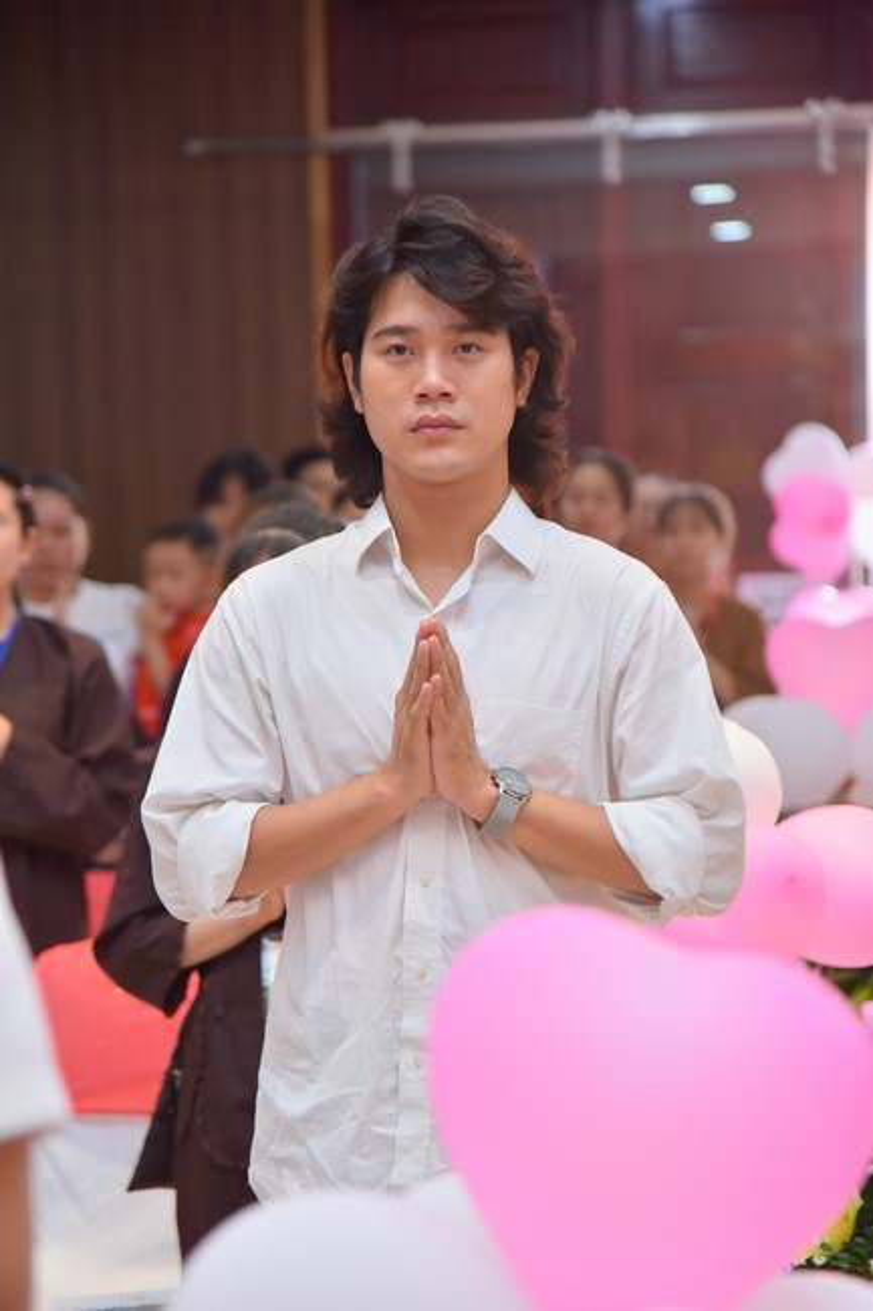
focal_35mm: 120
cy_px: 656
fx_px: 4367
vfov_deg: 17.1
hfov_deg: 11.4
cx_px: 436
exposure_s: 1/160
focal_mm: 120
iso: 1250
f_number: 4.5
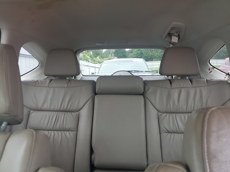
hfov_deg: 67.3
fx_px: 173
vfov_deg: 53.1
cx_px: 115
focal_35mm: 26
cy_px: 86
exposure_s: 1/60.2
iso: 71
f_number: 1.5
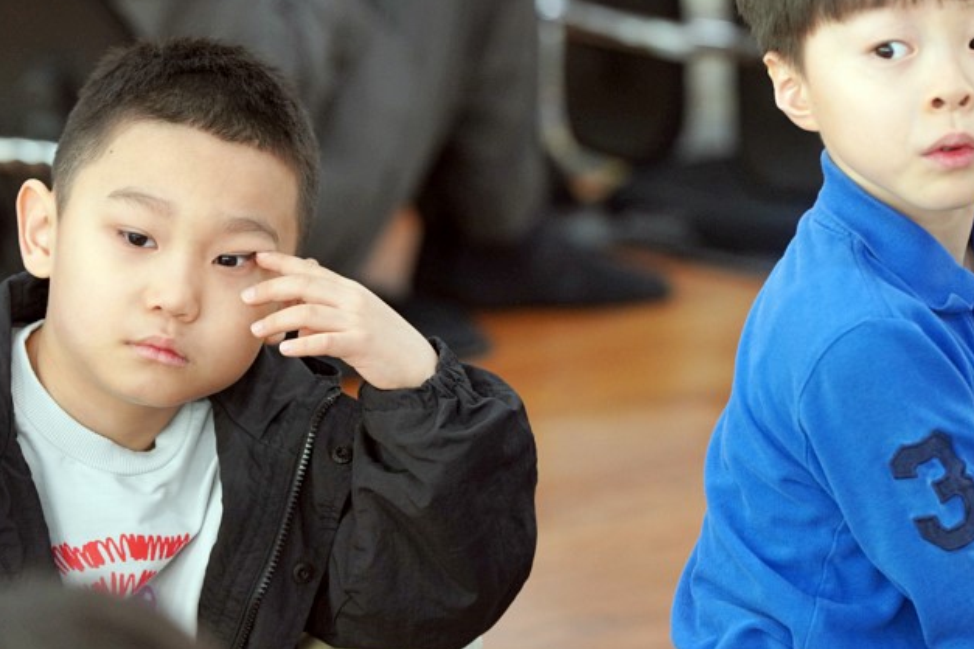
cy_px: 228
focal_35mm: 287
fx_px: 7764
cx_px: 511
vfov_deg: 4.8
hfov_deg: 7.2
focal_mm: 200
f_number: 4
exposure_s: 1/250
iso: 2500
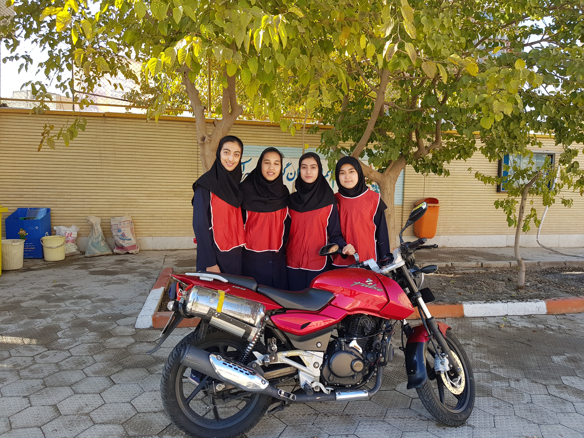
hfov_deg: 67.3
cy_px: 219
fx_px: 439
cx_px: 292
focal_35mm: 26
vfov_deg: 53.1
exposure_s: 1/309
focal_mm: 4.2
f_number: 1.7
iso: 40
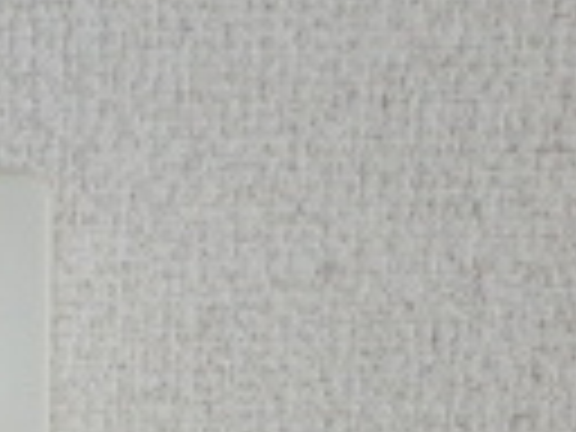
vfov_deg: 11.4
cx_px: -230
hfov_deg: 15.4
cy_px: 806
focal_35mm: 120
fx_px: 1997
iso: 320
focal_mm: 4.2
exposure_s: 1/40
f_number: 7.9
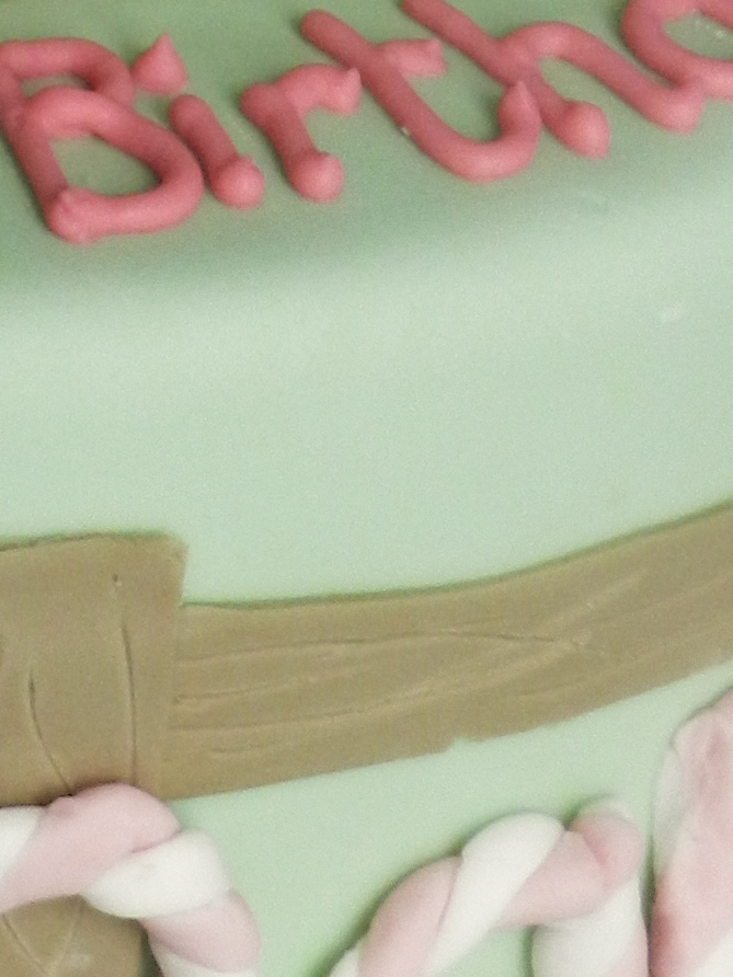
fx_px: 7595
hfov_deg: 5.5
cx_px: -266
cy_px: -320
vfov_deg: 7.3
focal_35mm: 269
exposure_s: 1/30
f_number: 4.6
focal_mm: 10.7
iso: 200
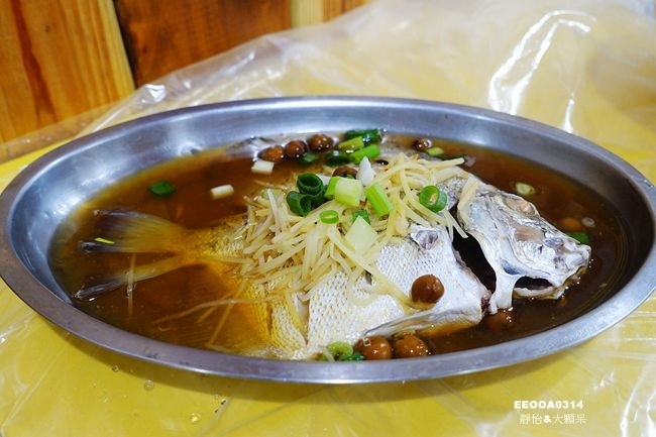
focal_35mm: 30
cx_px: 328
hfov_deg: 61.9
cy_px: 218
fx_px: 546
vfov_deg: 43.6
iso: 400
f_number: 2.5
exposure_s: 1/30
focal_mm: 10.89
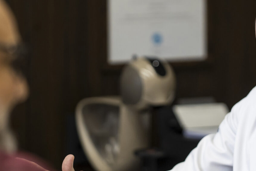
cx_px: 188
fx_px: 1814
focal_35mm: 255
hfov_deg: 8.1
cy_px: 81
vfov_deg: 5.4
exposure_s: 1/1000
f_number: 1.4
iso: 1000
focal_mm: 85
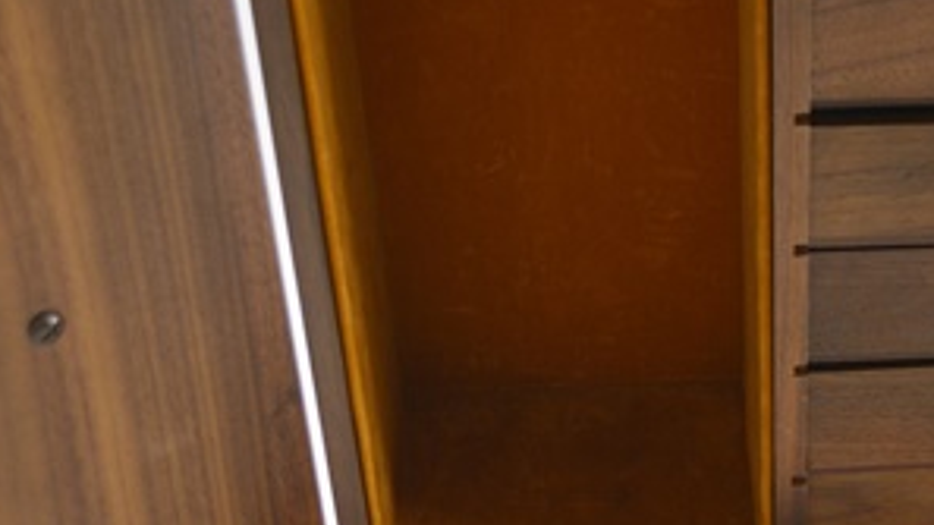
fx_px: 2280
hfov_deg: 22.7
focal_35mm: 92
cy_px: 538
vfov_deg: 13.0
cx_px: 783
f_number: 5
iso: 400
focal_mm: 29
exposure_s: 1/100
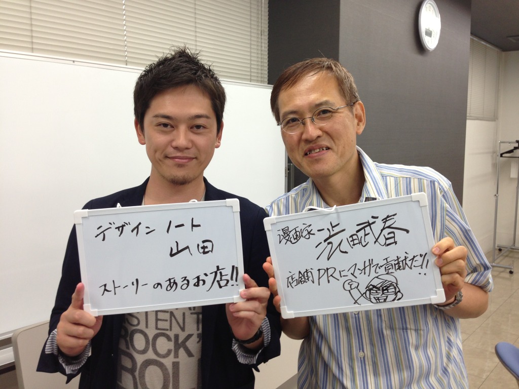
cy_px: 194
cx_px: 260
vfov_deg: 42.9
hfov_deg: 55.4
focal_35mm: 33
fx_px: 495
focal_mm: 4.13
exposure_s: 1/40
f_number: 2.4
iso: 64
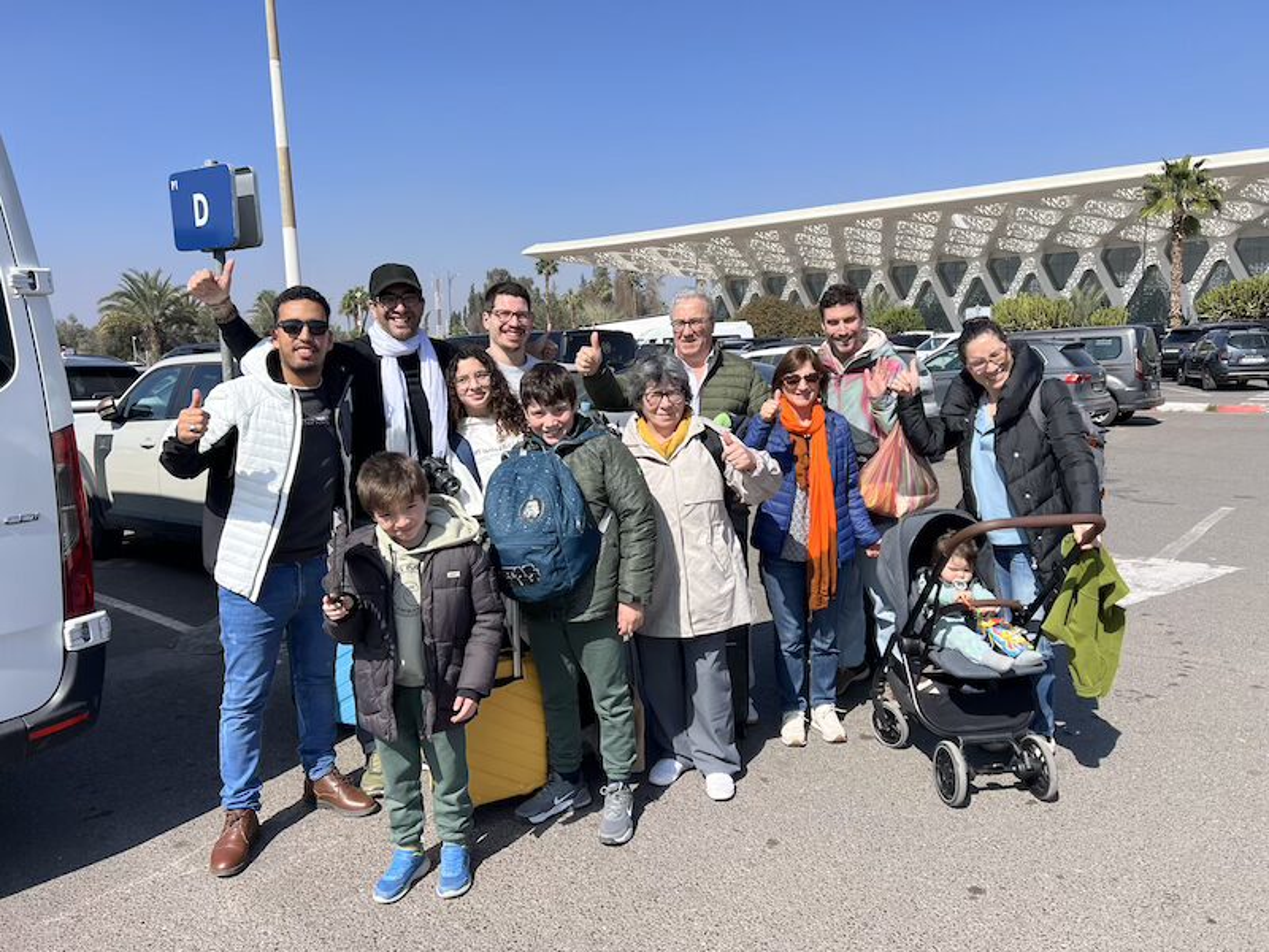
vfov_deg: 53.1
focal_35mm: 26
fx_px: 953
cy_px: 476
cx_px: 634
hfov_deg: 67.3
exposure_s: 1/4274
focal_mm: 5.7
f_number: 1.5
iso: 50
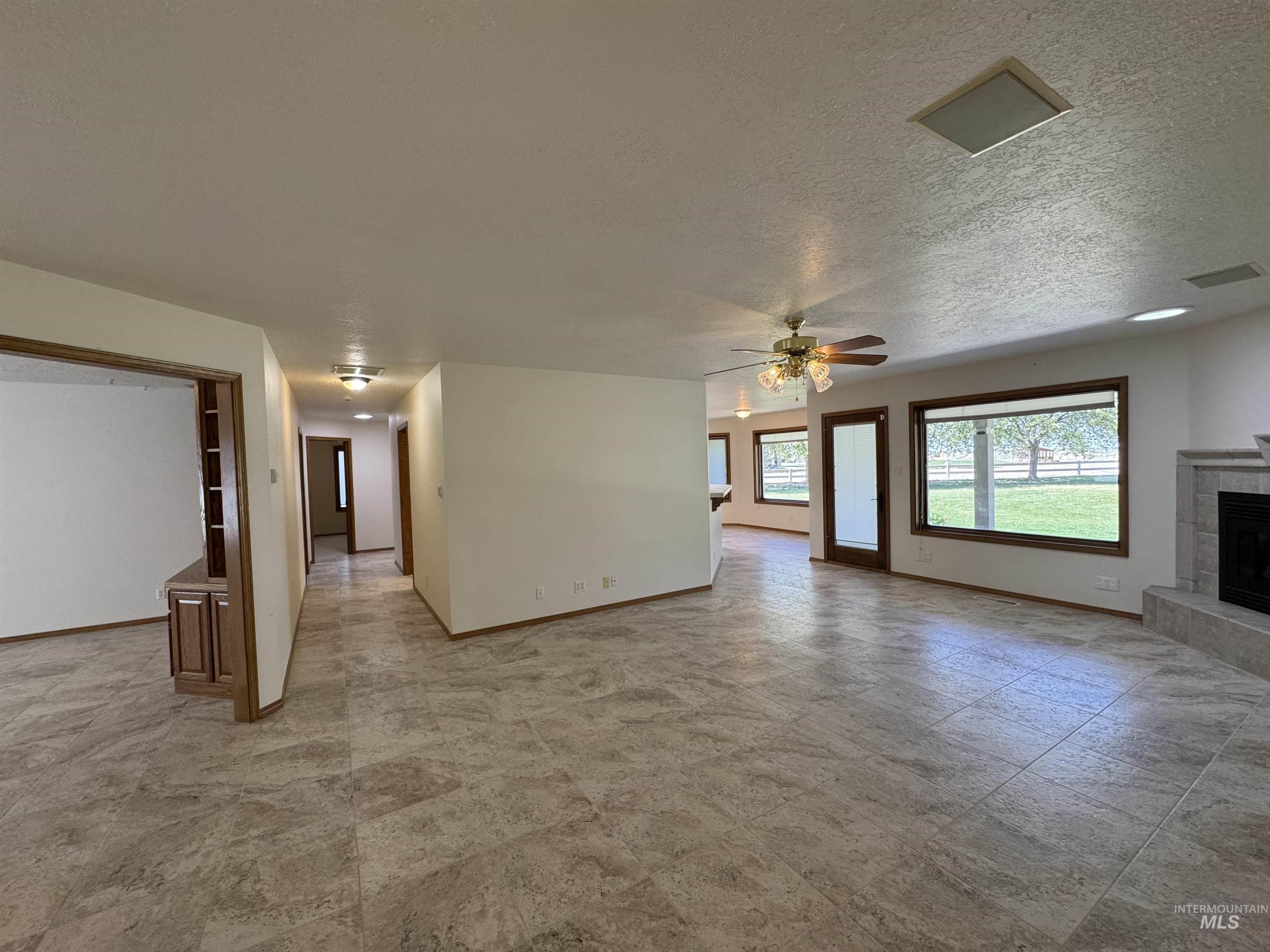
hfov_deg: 102.1
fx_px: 514
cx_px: 635
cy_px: 476
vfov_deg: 85.7
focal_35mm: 14
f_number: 2.2
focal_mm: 2.22
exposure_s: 1/120
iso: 160
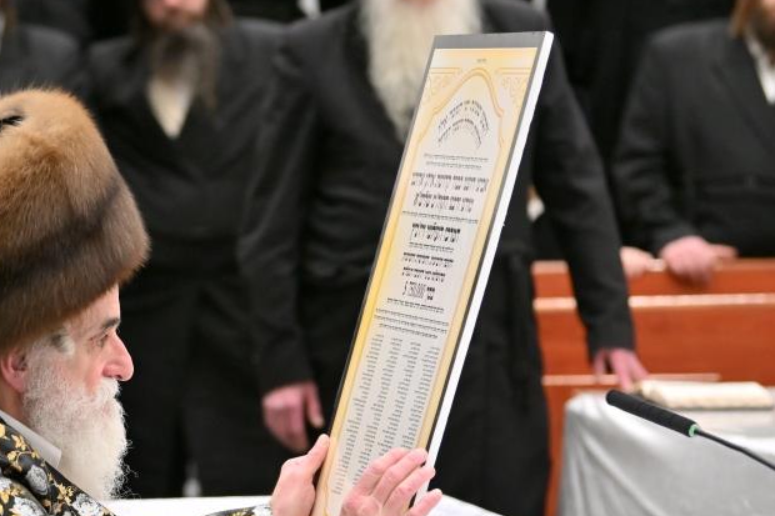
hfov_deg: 9.6
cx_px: 142
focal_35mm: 213
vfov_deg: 6.4
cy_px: 334
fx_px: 4584
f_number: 2.8
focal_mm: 86
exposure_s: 1/500
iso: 320
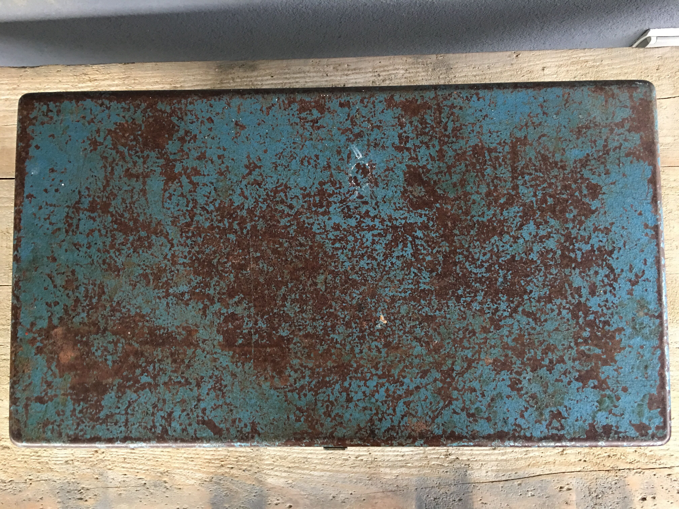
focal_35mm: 29
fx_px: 569
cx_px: 340
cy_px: 254
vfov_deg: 48.2
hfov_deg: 61.7
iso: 100
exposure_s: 1/17
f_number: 2.2
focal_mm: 4.15
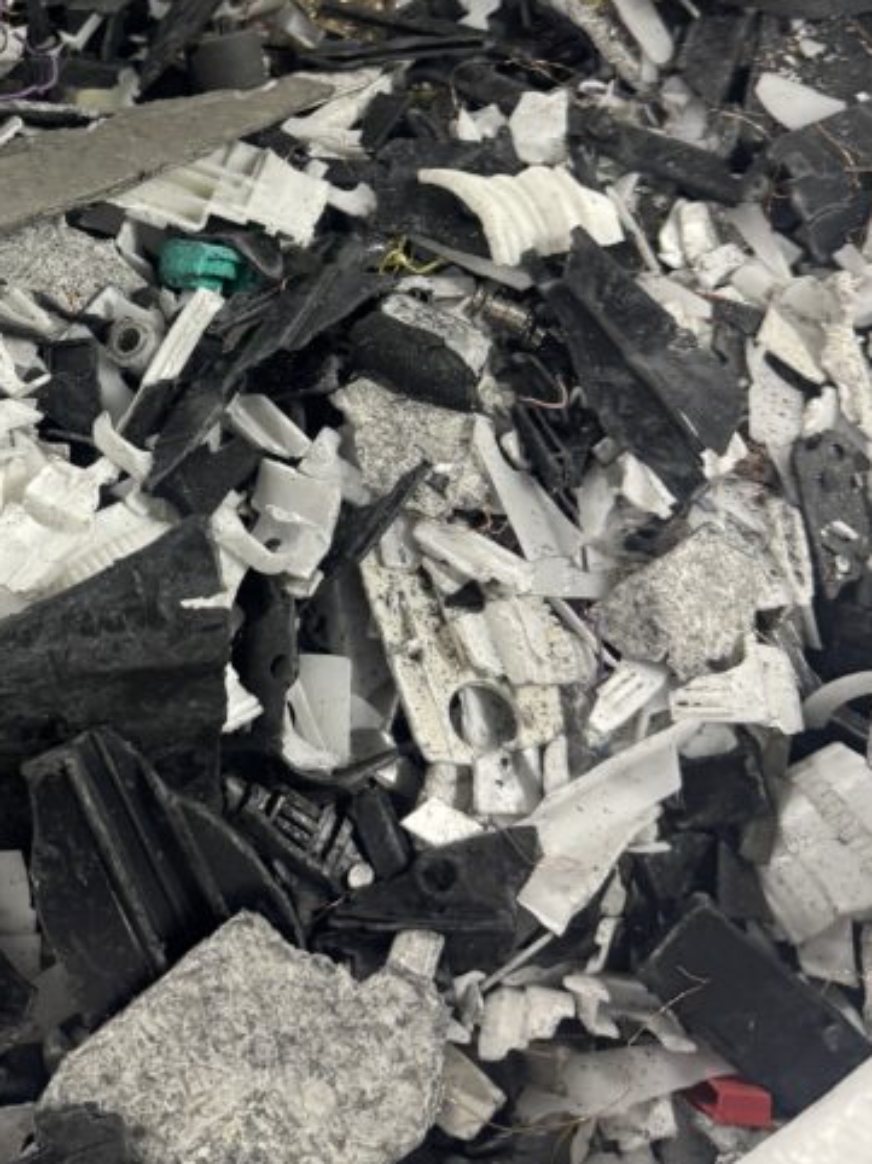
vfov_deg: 36.8
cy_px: 331
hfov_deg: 27.2
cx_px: 29
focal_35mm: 51
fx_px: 1714
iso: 160
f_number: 1.78
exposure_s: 1/50
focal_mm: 6.76
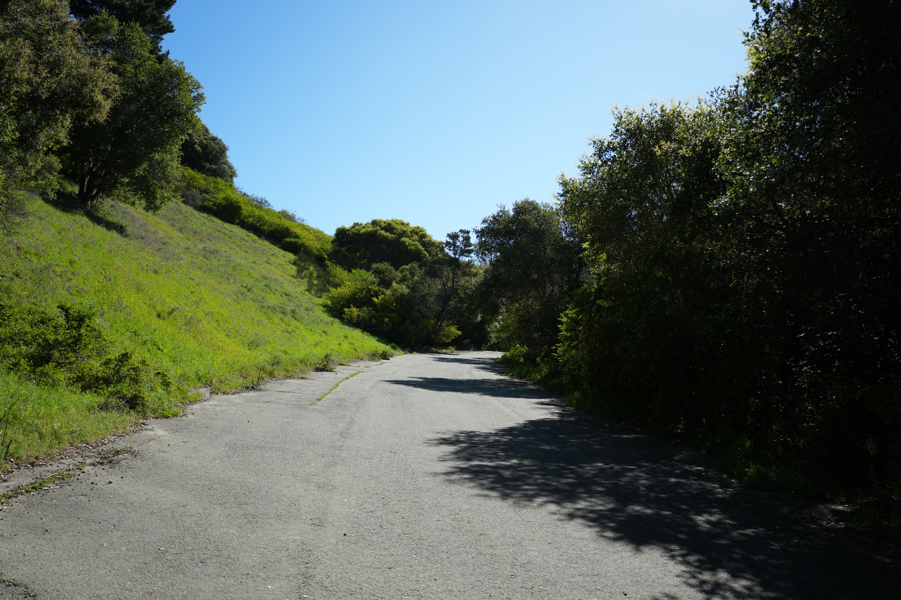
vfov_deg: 43.6
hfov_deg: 61.9
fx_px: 751
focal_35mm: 30
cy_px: 300
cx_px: 450
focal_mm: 30
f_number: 4
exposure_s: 1/2500
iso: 320
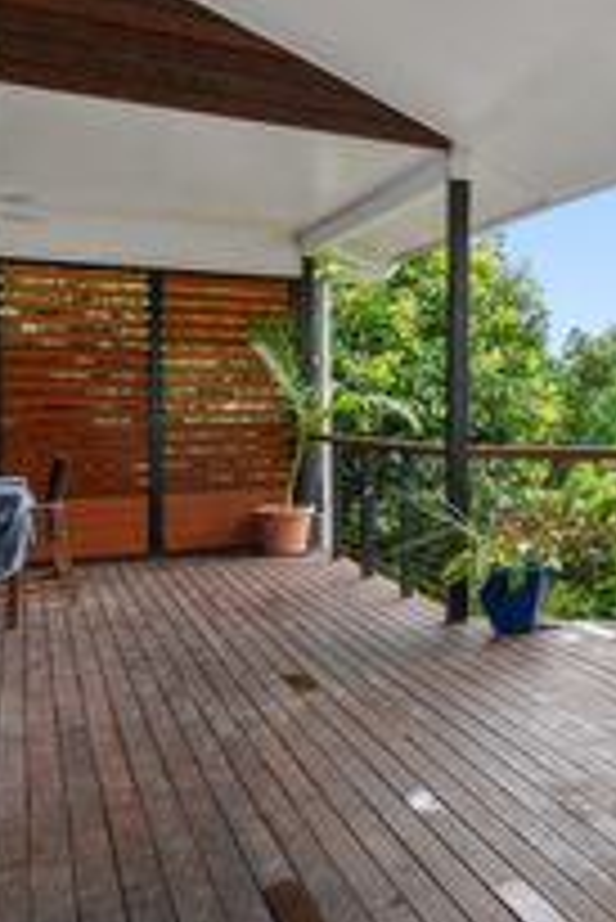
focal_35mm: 40
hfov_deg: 25.9
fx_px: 1029
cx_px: 890
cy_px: 407
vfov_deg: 48.2
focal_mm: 17.5
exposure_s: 1/30
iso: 400
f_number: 8
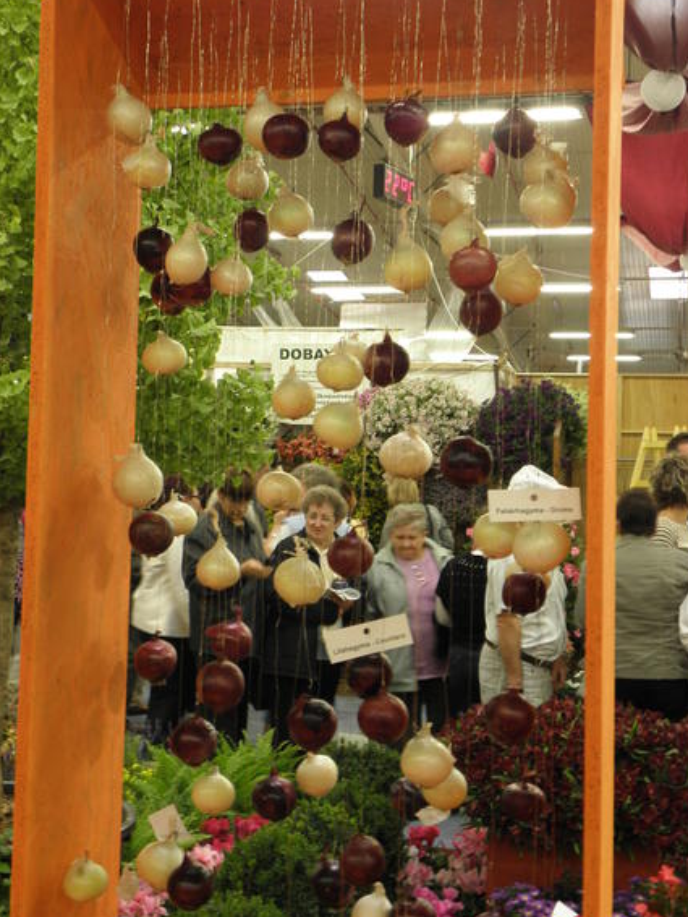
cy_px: 420
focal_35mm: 52
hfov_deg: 28.1
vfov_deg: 36.8
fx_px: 1377
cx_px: 333
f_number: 3.4
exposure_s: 1/10
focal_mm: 8.19
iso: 125
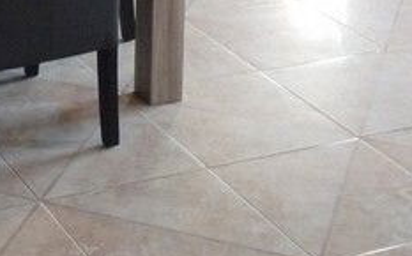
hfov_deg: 17.8
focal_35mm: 113
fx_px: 1267
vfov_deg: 10.6
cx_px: -35
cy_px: -251
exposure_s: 1/40
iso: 400
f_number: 2.8
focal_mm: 4.8
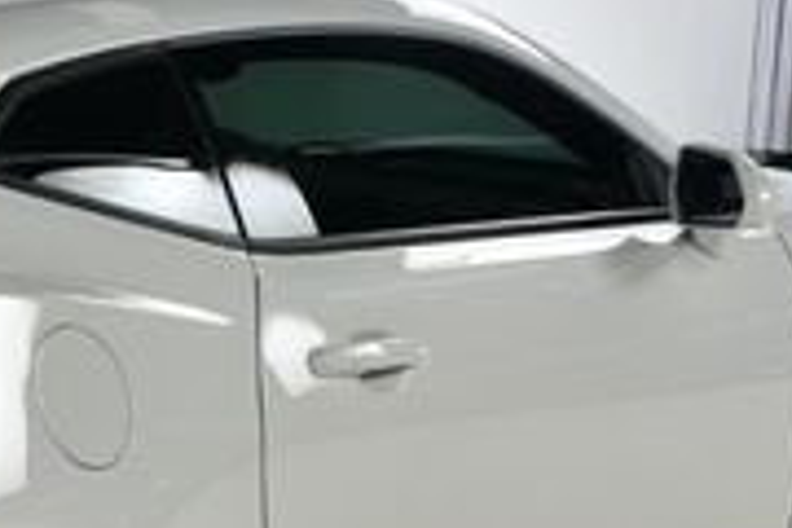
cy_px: 537
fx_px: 2662
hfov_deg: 16.1
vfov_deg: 11.2
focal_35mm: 121
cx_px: -202
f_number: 14
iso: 100
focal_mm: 23
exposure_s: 1/160
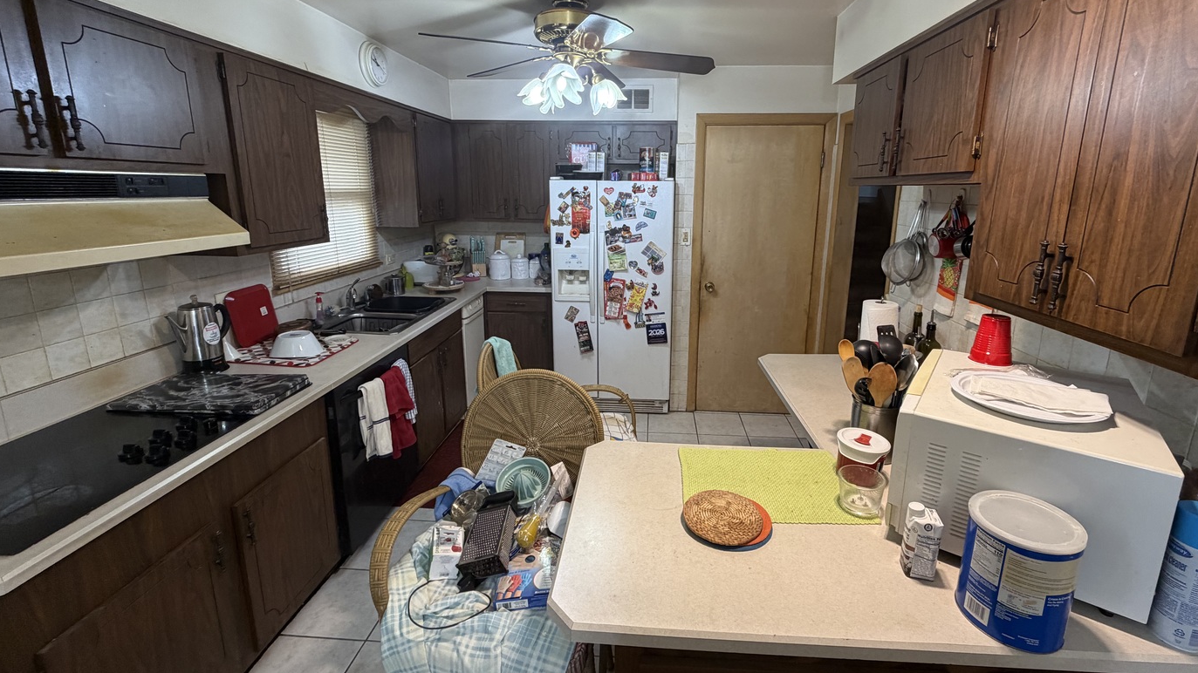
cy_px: 295
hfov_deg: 99.3
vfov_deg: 66.8
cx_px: 624
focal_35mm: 16
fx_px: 508
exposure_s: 1/60
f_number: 2.2
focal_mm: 2.22
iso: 200
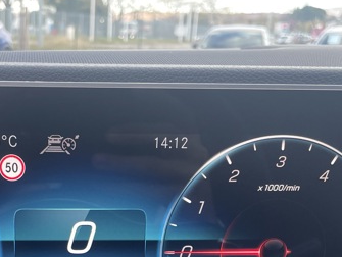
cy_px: 279
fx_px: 613
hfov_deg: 30.6
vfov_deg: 22.4
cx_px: 82
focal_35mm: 62
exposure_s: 1/121
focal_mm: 4.2
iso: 64
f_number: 1.6
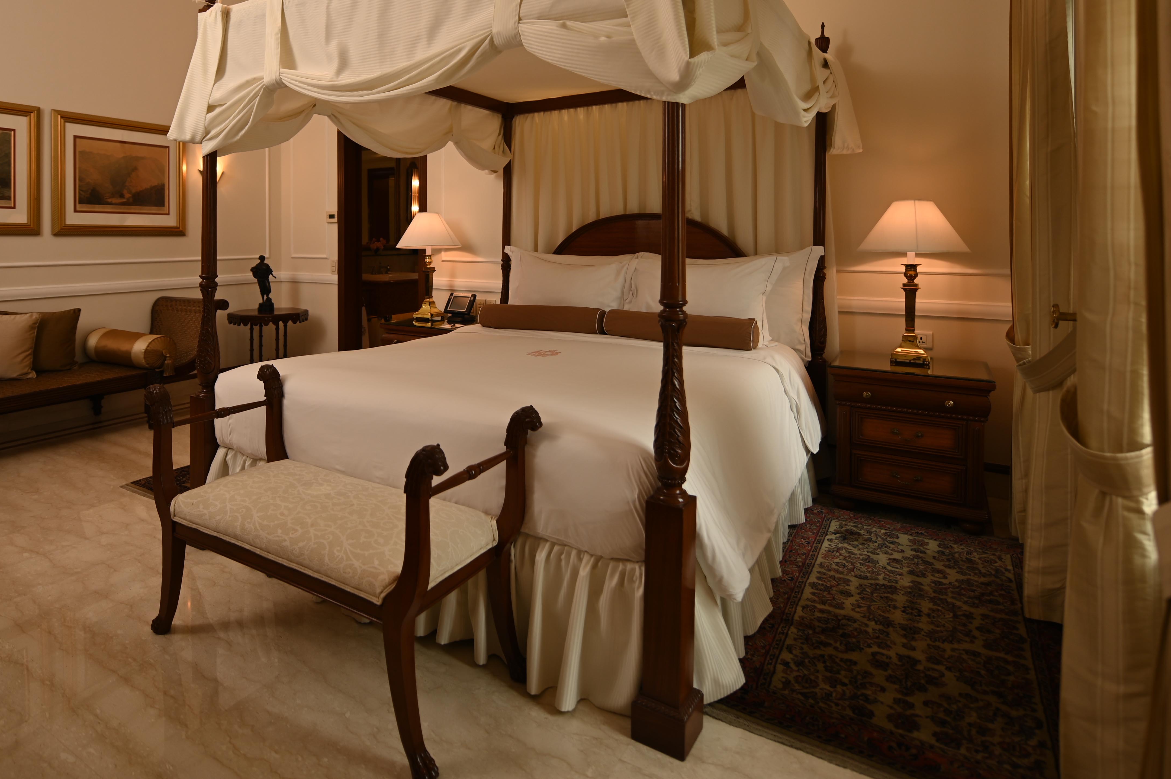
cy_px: 264
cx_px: 523
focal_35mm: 21
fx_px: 683
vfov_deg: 58.2
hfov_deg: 81.0
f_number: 2.8
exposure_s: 1/100
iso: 100
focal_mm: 15
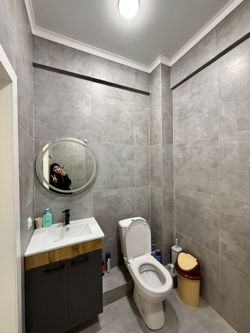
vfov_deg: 102.1
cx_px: 125
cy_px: 166
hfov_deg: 85.7
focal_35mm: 14
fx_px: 135
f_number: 2.2
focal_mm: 2.22
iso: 400
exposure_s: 1/90
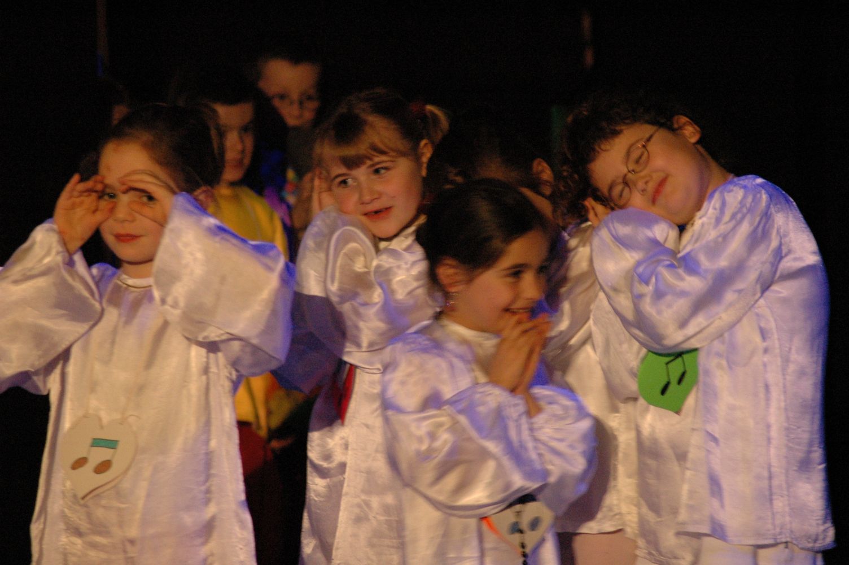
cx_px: 424
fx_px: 5125
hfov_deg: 9.5
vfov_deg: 6.3
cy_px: 282
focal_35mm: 218
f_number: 4.5
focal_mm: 145
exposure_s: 1/25
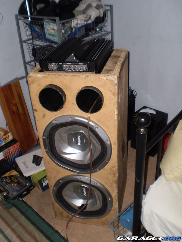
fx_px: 252
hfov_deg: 39.7
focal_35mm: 36
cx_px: 91
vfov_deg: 51.4
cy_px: 121
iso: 125
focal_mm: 6.3
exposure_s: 1/30
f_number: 3.1
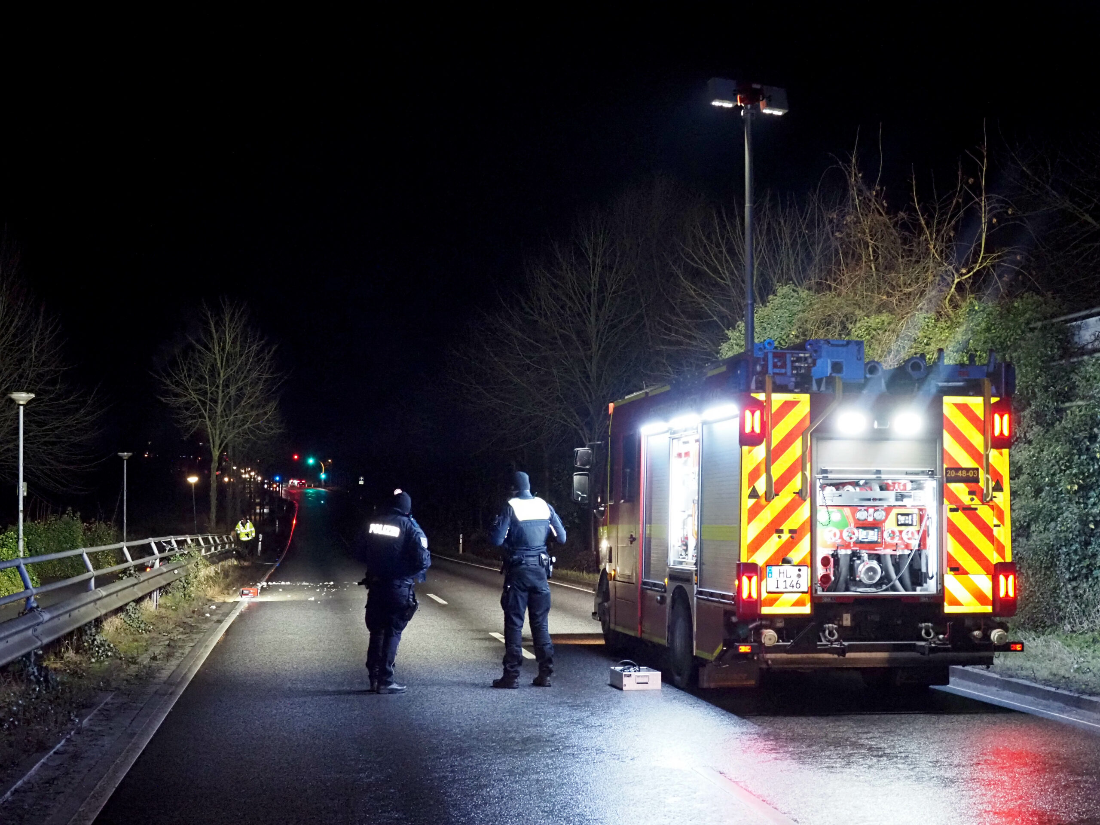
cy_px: 412
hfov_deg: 38.2
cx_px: 550
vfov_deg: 29.1
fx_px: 1589
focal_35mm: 50
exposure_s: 1/60
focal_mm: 25
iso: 6400
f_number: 4
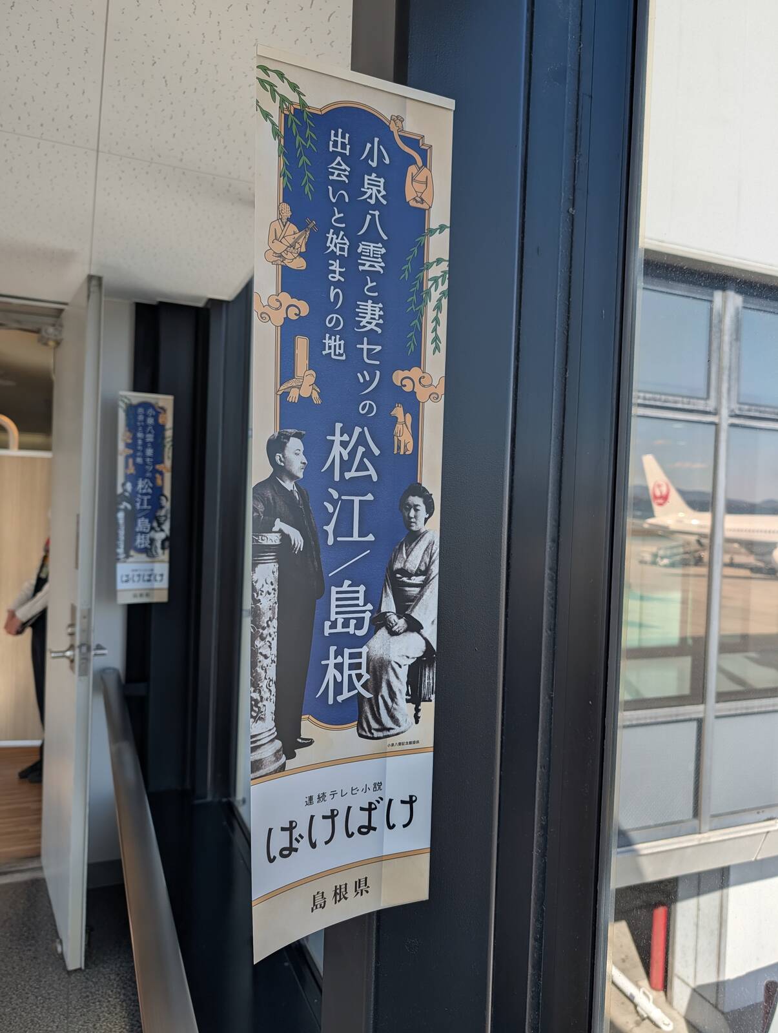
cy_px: 516
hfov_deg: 56.9
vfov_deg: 71.5
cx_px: 389
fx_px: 717
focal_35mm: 24
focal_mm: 6.9
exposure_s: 1/433
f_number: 1.68
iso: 16
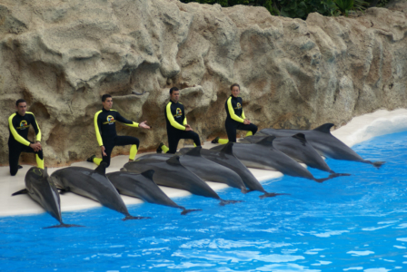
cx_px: 204
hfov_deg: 11.4
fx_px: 2038
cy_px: 136
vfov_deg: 7.7
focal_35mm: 180
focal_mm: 120
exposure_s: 1/200
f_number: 4.5
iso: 100
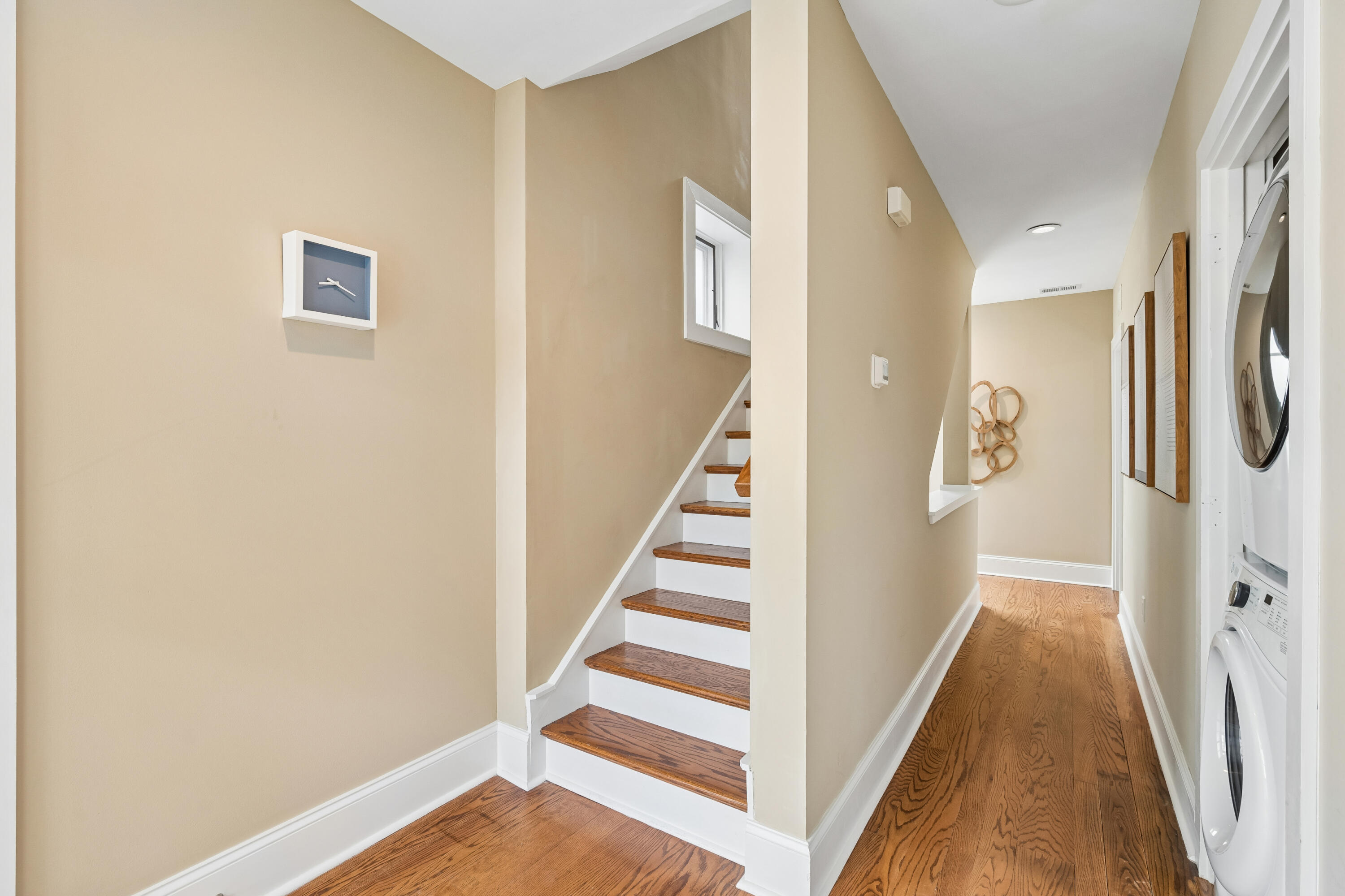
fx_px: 598
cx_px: 672
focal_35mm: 16
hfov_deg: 96.7
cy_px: 448
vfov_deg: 73.7
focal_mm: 16
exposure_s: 1/15
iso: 400
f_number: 7.1
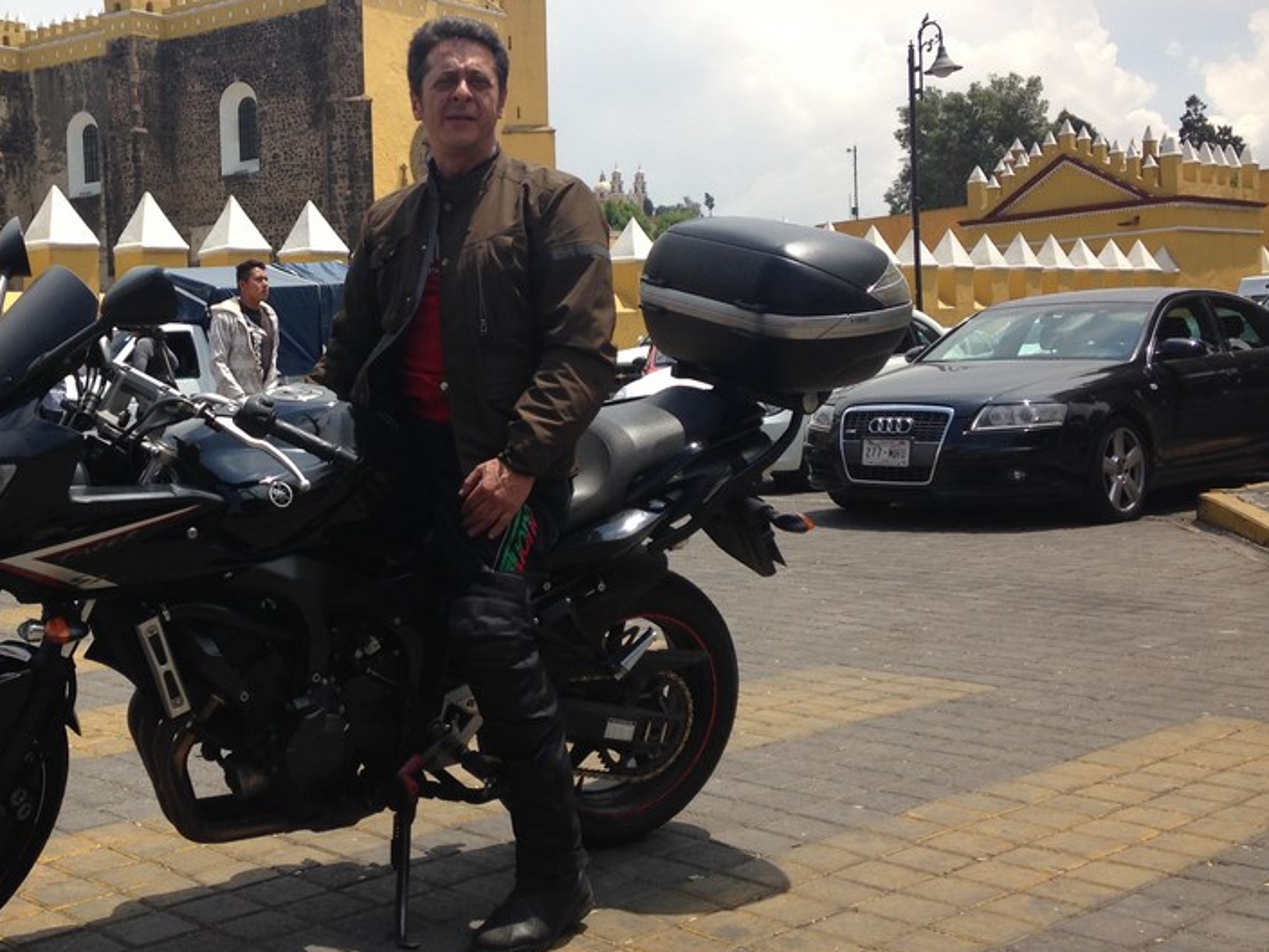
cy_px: 426
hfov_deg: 38.9
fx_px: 1760
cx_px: 370
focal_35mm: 48
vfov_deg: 30.2
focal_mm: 4.12
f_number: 2.4
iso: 50
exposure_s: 1/1642
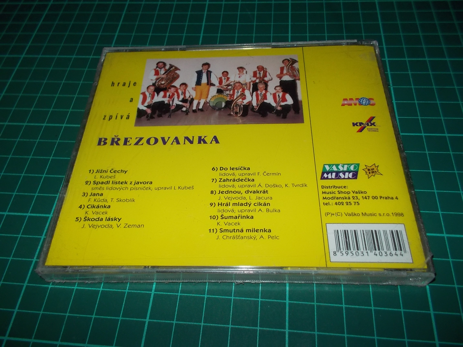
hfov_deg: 61.7
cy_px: 174
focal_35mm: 29
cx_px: 232
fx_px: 388
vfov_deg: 48.2
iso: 200
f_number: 3.3
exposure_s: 1/30
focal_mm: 4.1
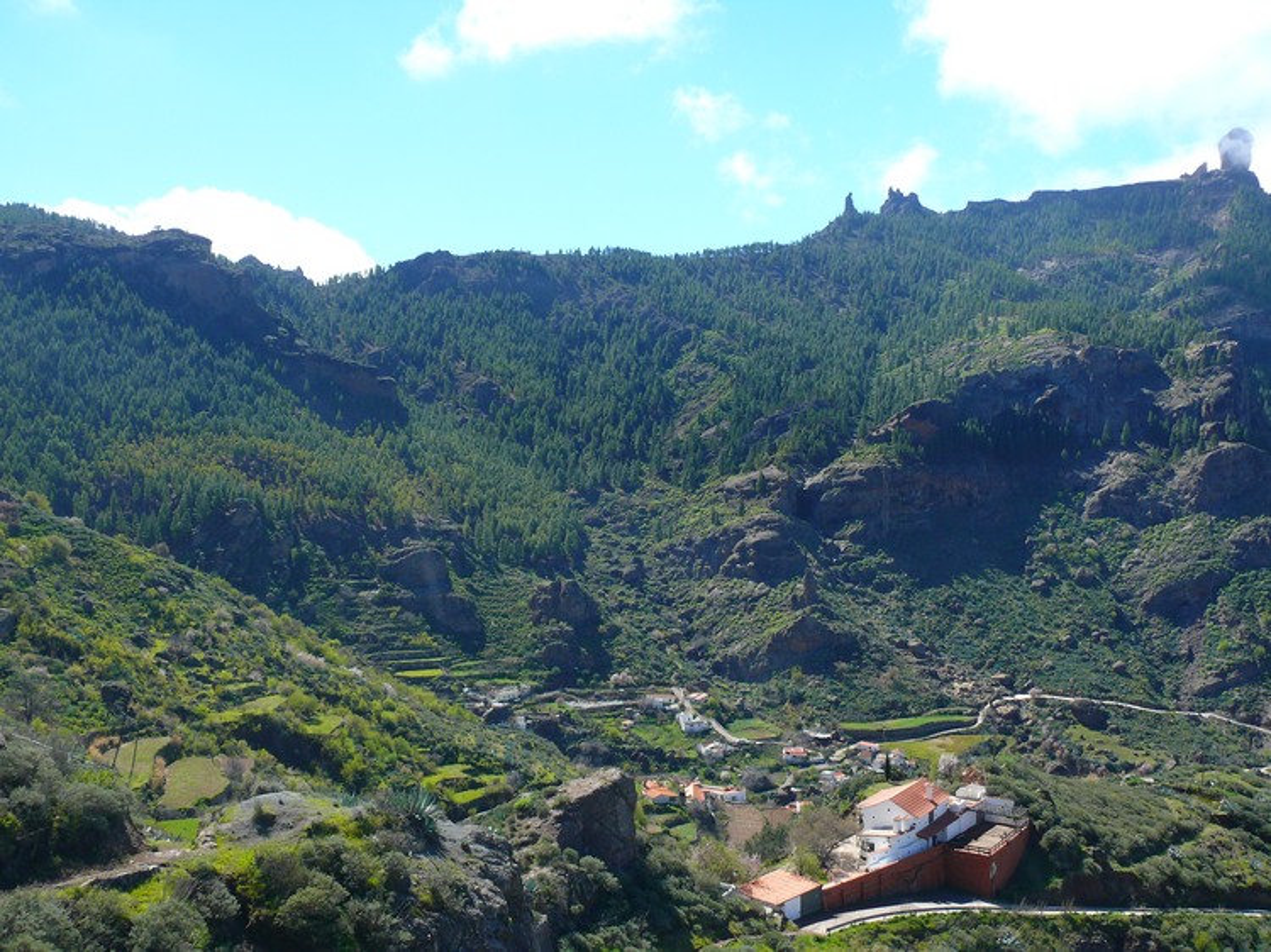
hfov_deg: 52.6
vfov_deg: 40.7
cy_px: 476
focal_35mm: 35
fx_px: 1285
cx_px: 636
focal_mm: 7.4
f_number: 4
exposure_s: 1/160
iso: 100
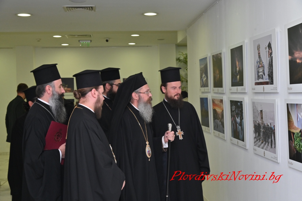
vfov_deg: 24.6
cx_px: 151
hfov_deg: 36.3
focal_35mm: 55
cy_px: 100
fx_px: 461
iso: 2000
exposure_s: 1/125
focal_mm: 55
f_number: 10
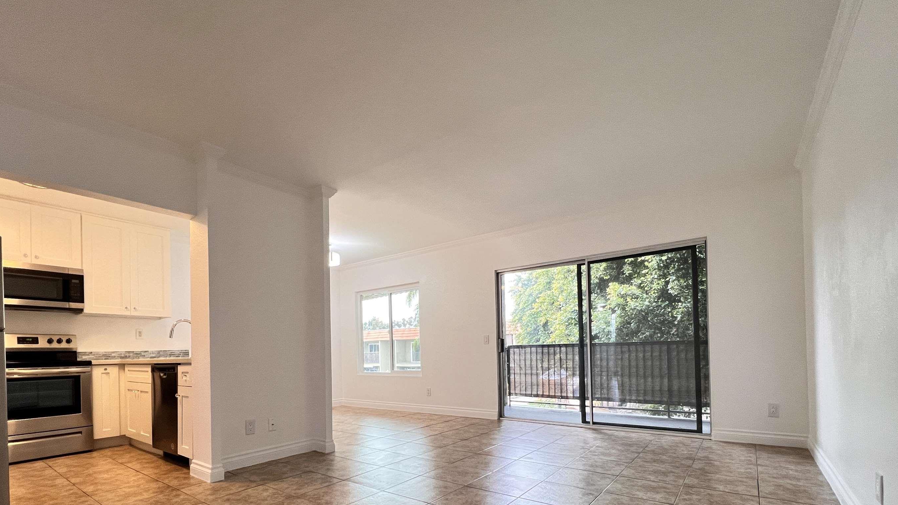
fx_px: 381
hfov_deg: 99.3
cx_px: 437
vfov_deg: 64.6
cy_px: 354
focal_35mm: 16
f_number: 1.8
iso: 160
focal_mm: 1.57
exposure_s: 1/60
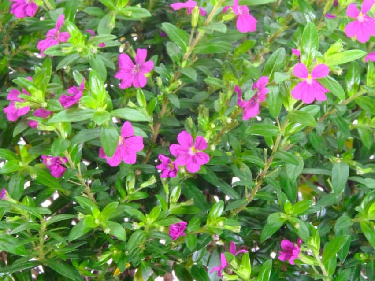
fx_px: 4701
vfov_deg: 3.4
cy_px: 87
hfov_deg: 4.6
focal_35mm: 434
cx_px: 187
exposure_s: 1/30
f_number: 22
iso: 5000
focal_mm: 200
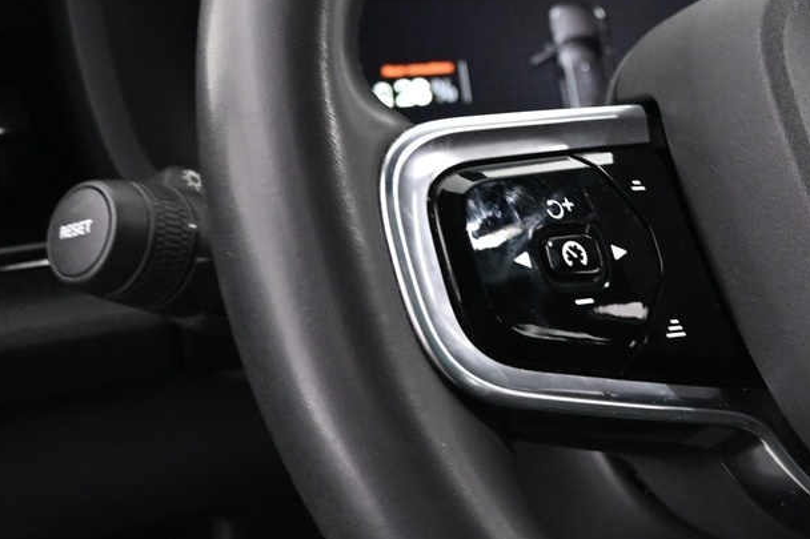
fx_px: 1440
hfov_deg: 29.6
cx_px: 786
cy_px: 181
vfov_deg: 21.2
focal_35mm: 64
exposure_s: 1/20
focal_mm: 16
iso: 1600
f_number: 3.5
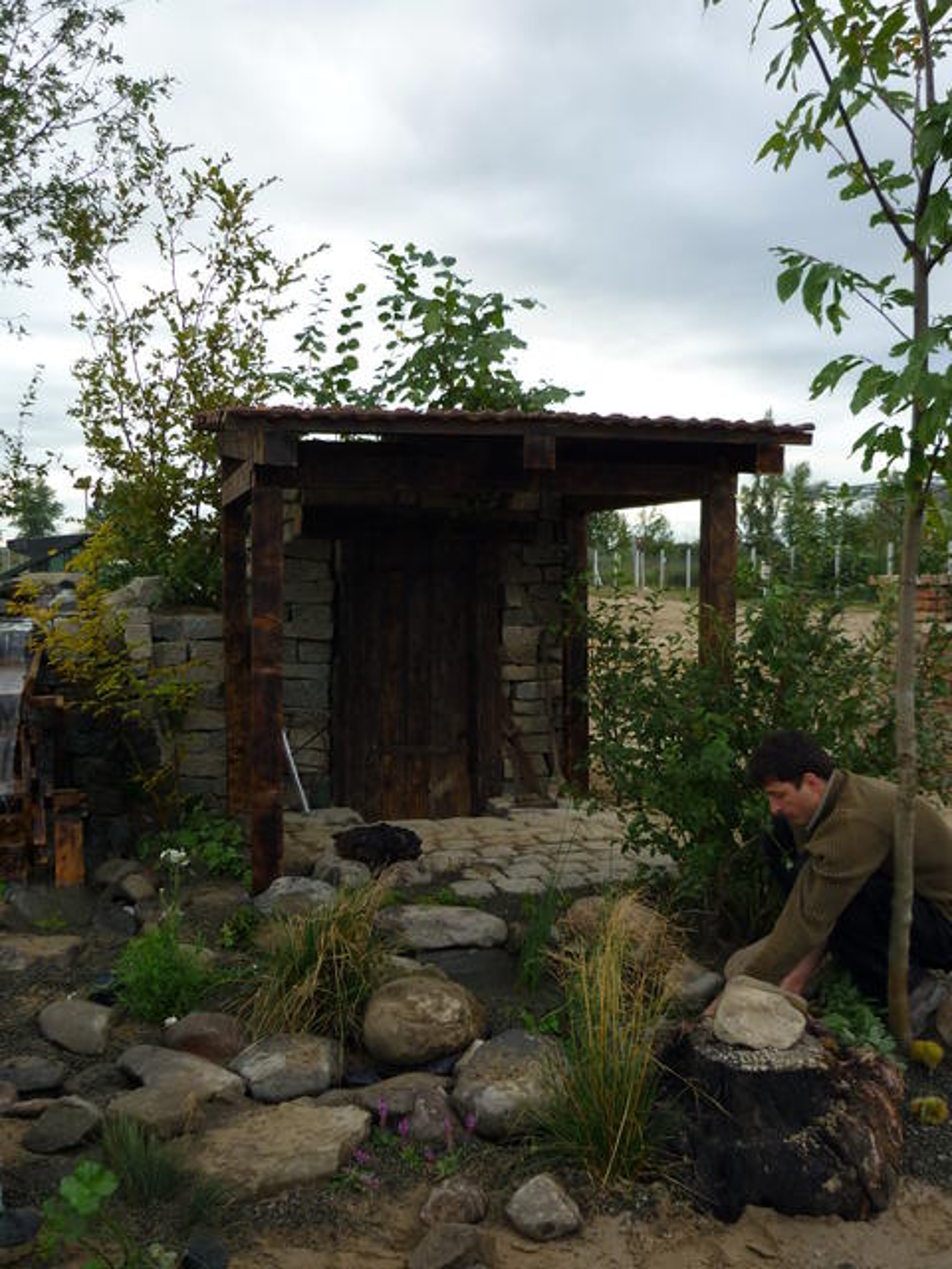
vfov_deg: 55.4
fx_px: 1210
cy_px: 634
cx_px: 476
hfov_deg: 42.9
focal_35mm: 33
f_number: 2.8
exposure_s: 1/100
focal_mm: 5.5
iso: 80
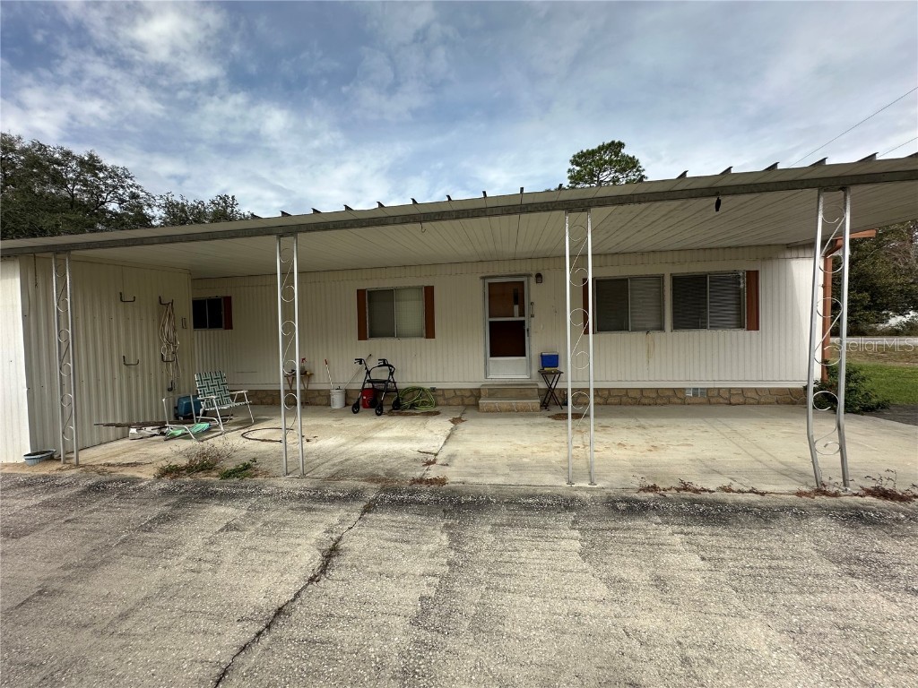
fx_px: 371
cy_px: 344
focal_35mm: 14
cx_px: 459
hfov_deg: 102.1
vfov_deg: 85.7
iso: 40
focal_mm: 2.22
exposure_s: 1/1135
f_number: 2.2
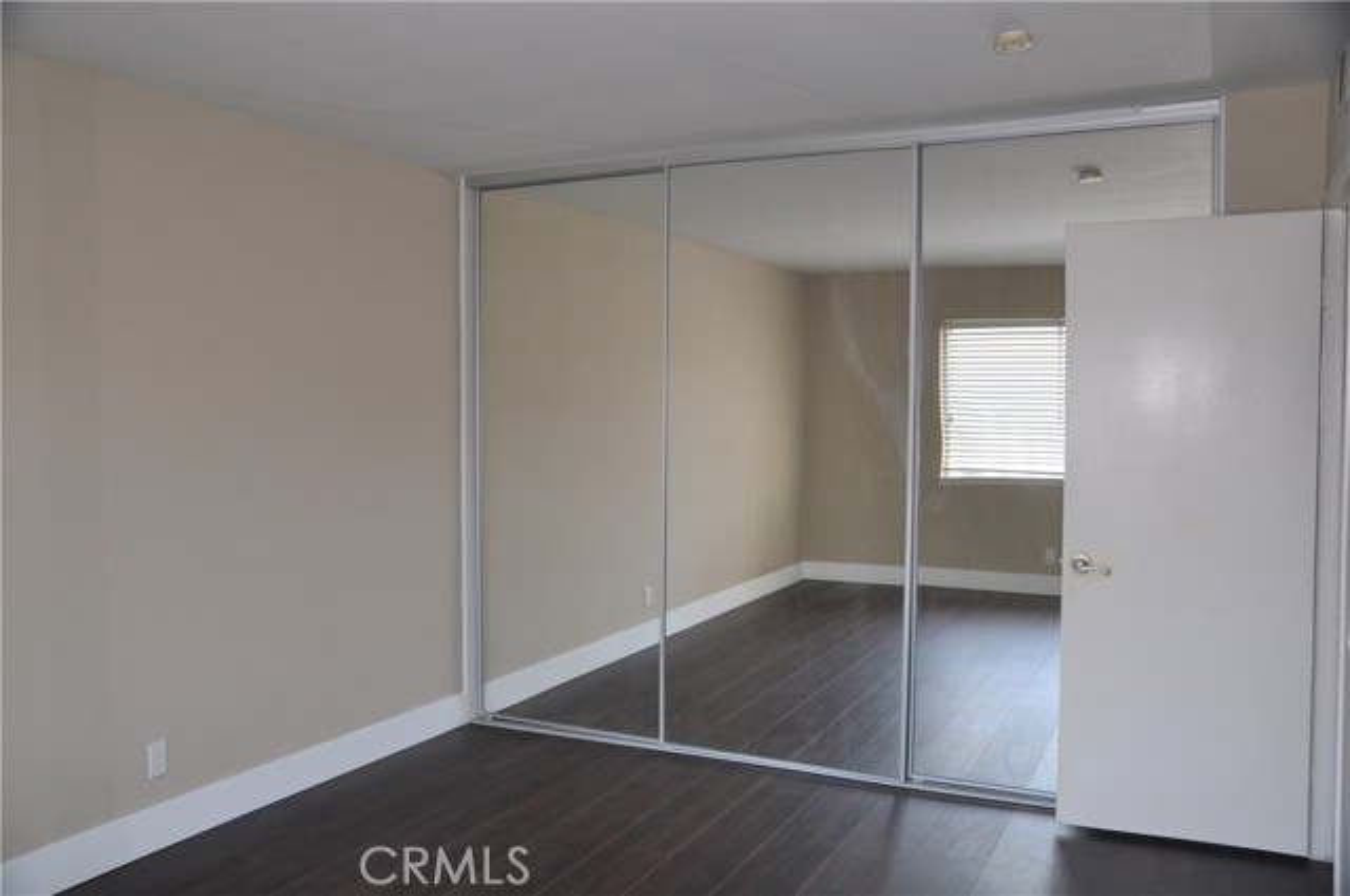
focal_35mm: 32
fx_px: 1180
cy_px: 448
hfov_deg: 59.6
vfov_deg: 41.6
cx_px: 675
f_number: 3.8
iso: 400
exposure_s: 1/80
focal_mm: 21
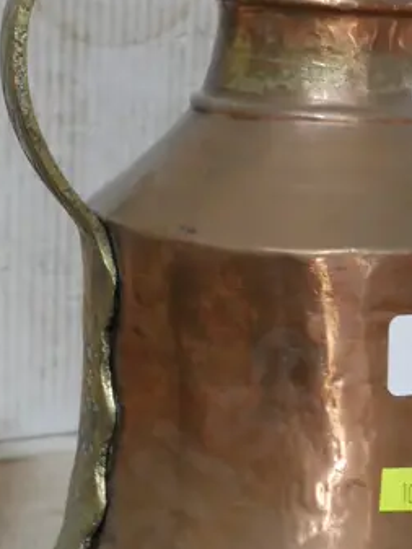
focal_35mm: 85
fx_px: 1348
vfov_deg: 23.0
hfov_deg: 17.2
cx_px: 347
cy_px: 285
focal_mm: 14
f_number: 5.6
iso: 1250
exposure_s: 1/60
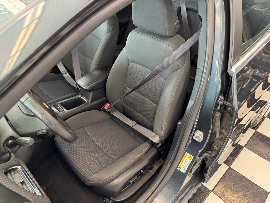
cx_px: 135
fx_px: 187
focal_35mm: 24
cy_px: 102
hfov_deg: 71.6
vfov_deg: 56.8
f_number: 1.78
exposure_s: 1/60
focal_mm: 6.76
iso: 640
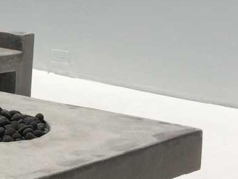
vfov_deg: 14.1
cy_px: 84
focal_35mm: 105
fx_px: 722
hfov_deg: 17.0
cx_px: -116
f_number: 2.2
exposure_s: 1/10309
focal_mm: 4.12
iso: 40
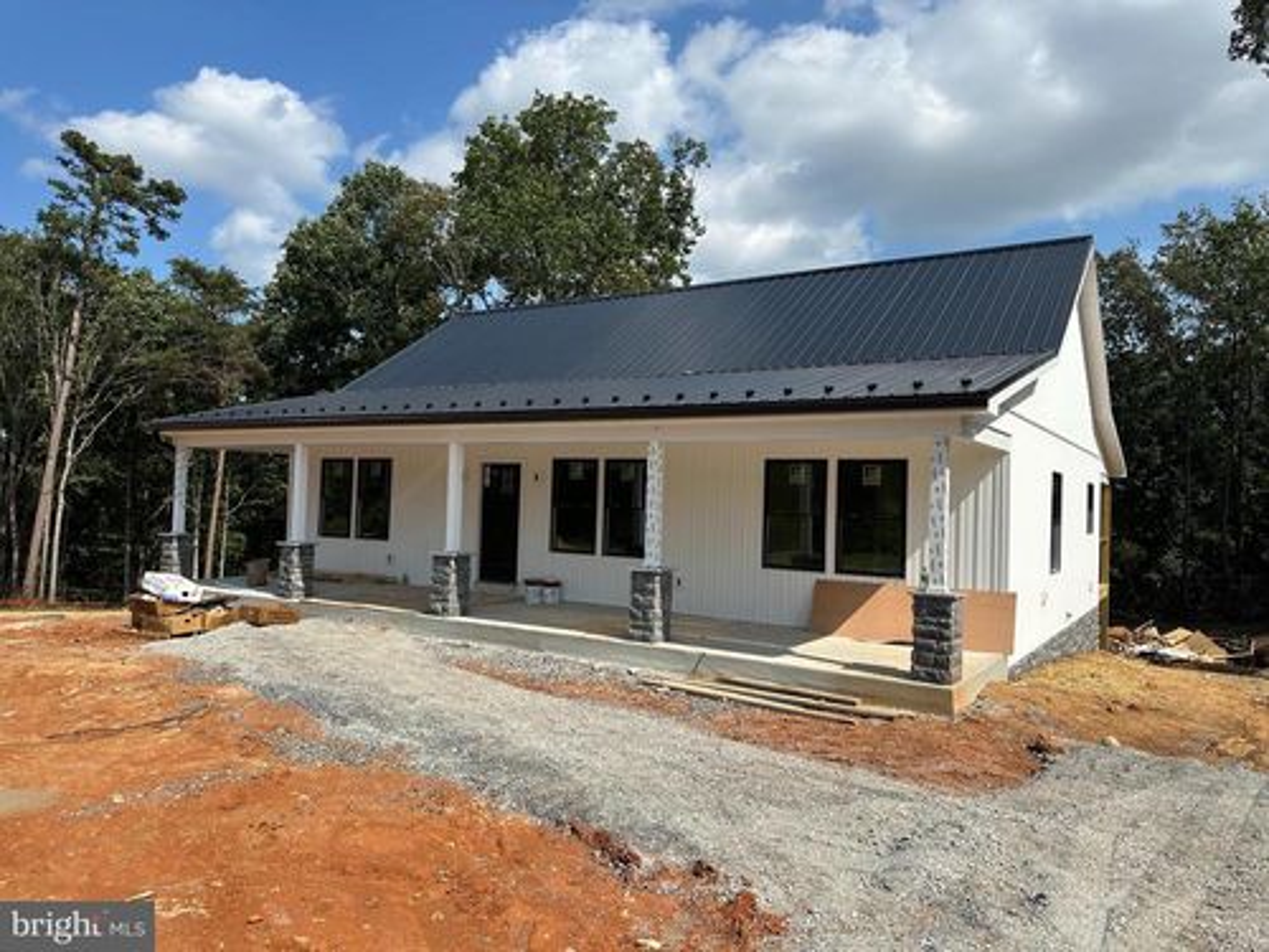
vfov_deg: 56.8
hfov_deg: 71.6
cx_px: 634
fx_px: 880
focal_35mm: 24
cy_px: 476
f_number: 1.78
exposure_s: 1/5263
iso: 80
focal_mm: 6.86
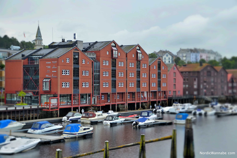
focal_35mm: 57
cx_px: 118
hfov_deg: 35.1
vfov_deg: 23.8
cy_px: 79
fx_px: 375
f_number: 6.3
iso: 100
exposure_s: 1/160
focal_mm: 38
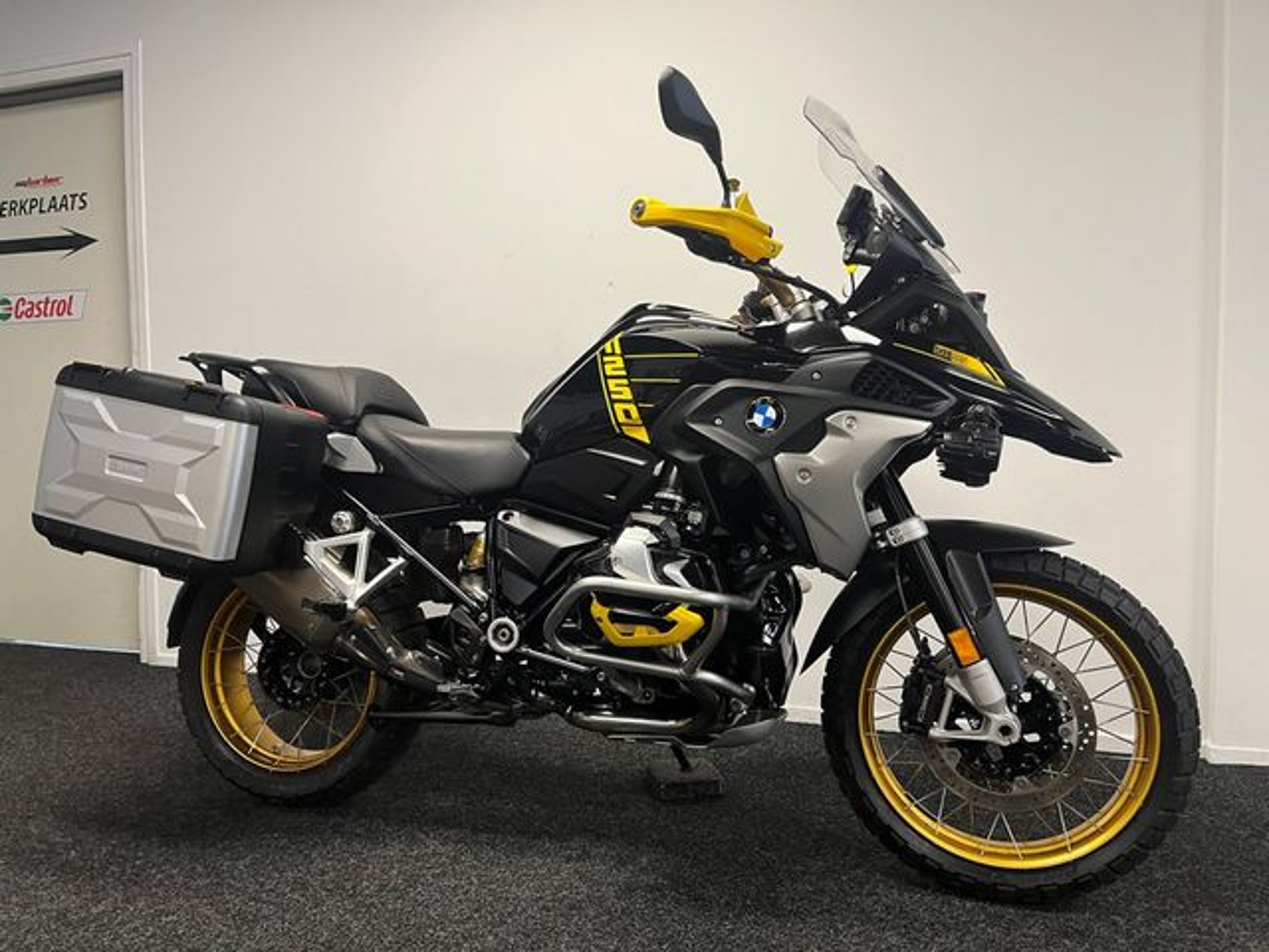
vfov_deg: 53.1
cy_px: 476
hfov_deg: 67.3
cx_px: 634
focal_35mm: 26
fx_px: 953
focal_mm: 5.1
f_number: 1.6
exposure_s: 1/50
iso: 80
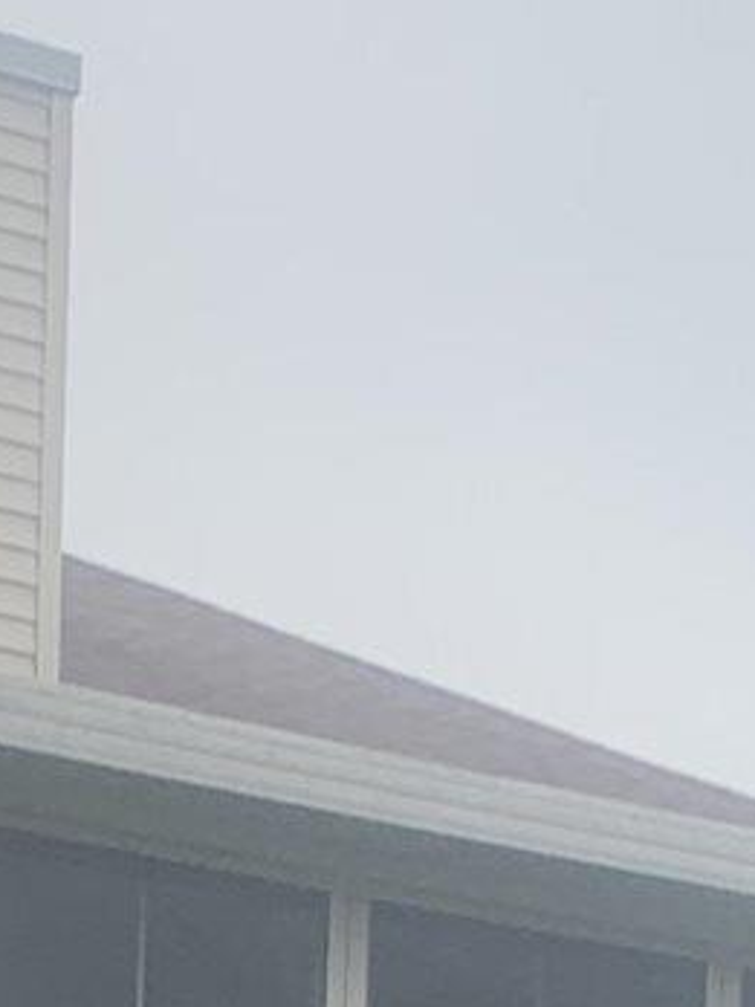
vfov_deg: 10.6
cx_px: -153
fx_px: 5002
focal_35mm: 172
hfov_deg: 8.5
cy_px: 2008
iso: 25
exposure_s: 1/344
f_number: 1.8
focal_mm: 4.25
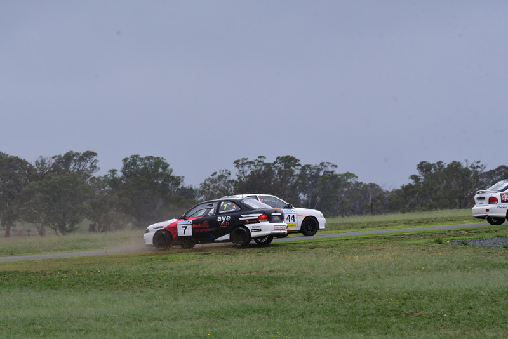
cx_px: 254
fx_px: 6775
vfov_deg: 2.9
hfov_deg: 4.3
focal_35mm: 480
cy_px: 170
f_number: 13
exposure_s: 1/640
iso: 640
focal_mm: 320
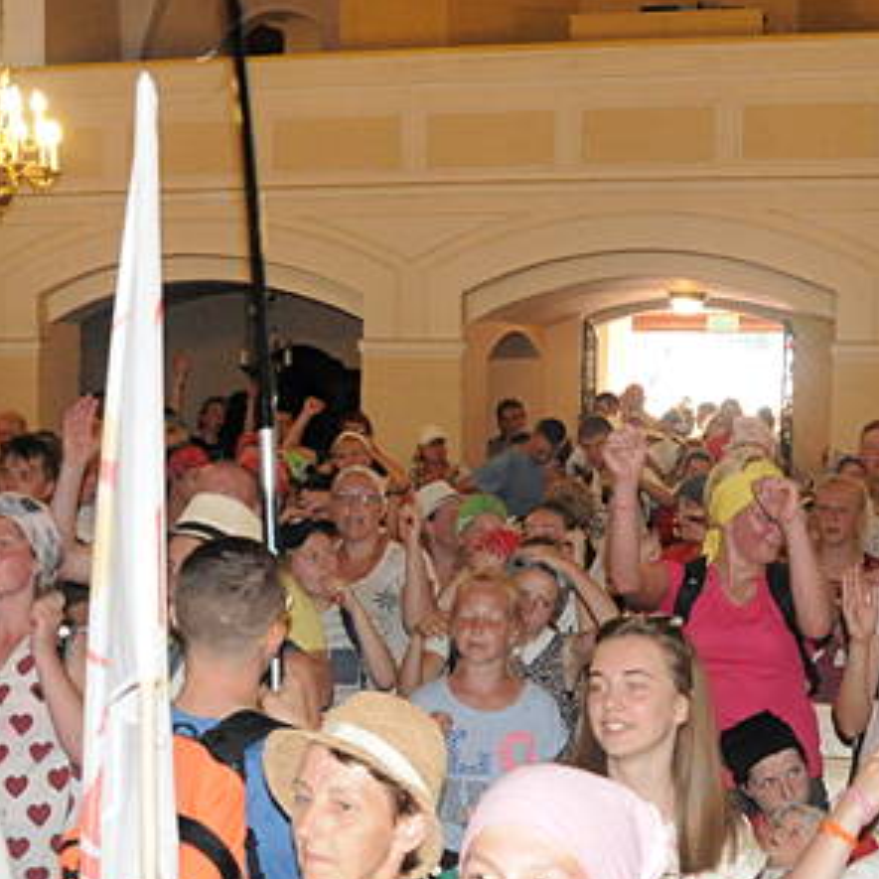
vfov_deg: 25.9
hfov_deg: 25.7
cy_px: 618
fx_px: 1896
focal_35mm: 66
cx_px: 200
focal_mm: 18
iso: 2500
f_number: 5.6
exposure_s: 1/125
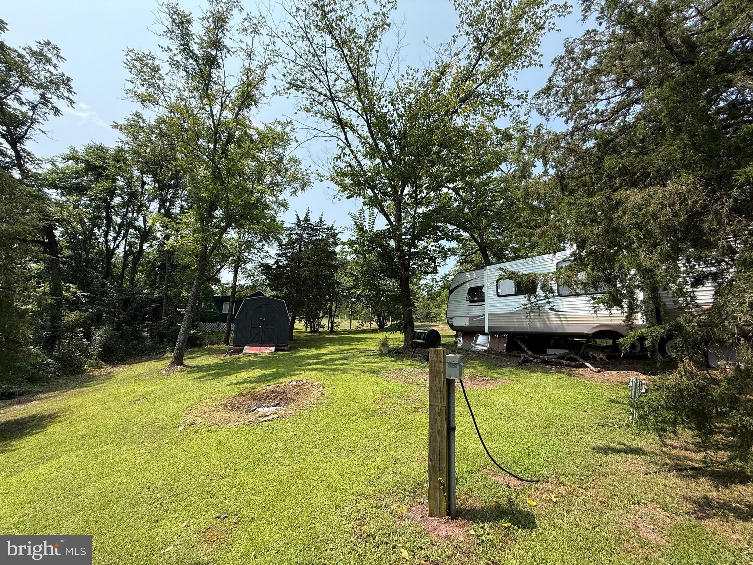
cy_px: 282
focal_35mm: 14
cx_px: 376
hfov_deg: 102.1
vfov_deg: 85.7
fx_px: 305
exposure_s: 1/1068
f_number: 2.2
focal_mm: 2.22
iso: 64
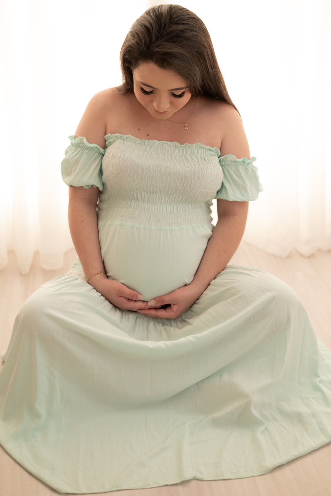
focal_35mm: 50
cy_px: 248
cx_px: 166
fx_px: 689
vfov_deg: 39.6
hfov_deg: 27.0
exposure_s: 1/320
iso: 320
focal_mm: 50
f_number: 2.5
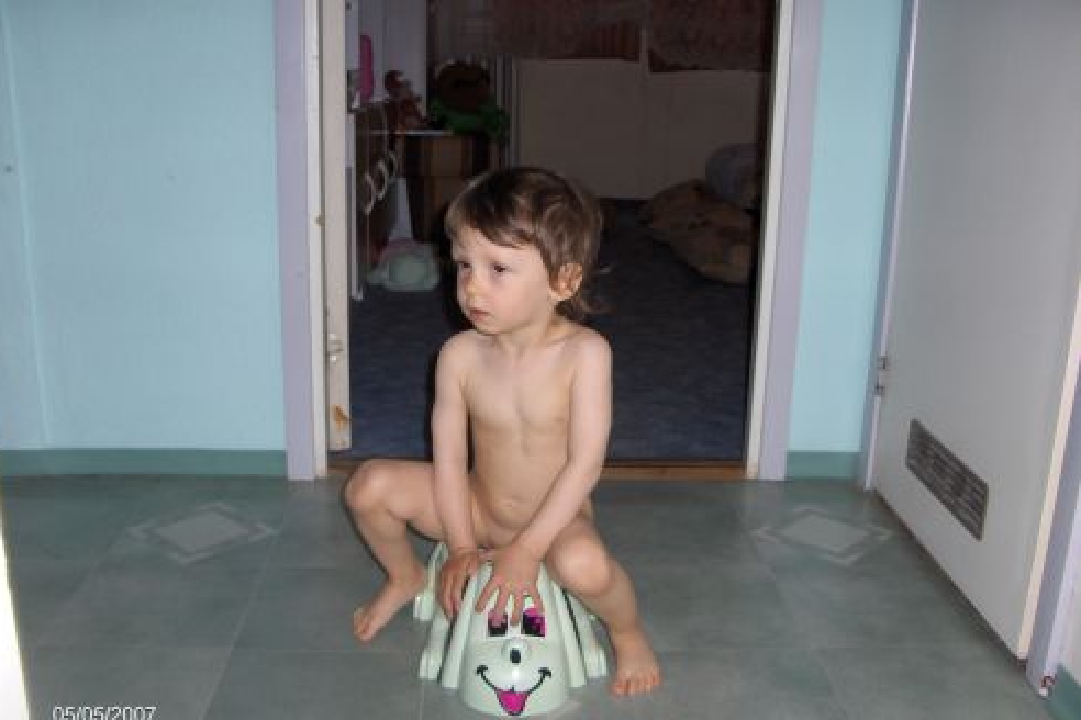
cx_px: 534
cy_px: 394
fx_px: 1111
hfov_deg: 51.9
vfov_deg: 35.9
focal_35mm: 37
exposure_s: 1/60
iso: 100
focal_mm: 5.8
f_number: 2.6
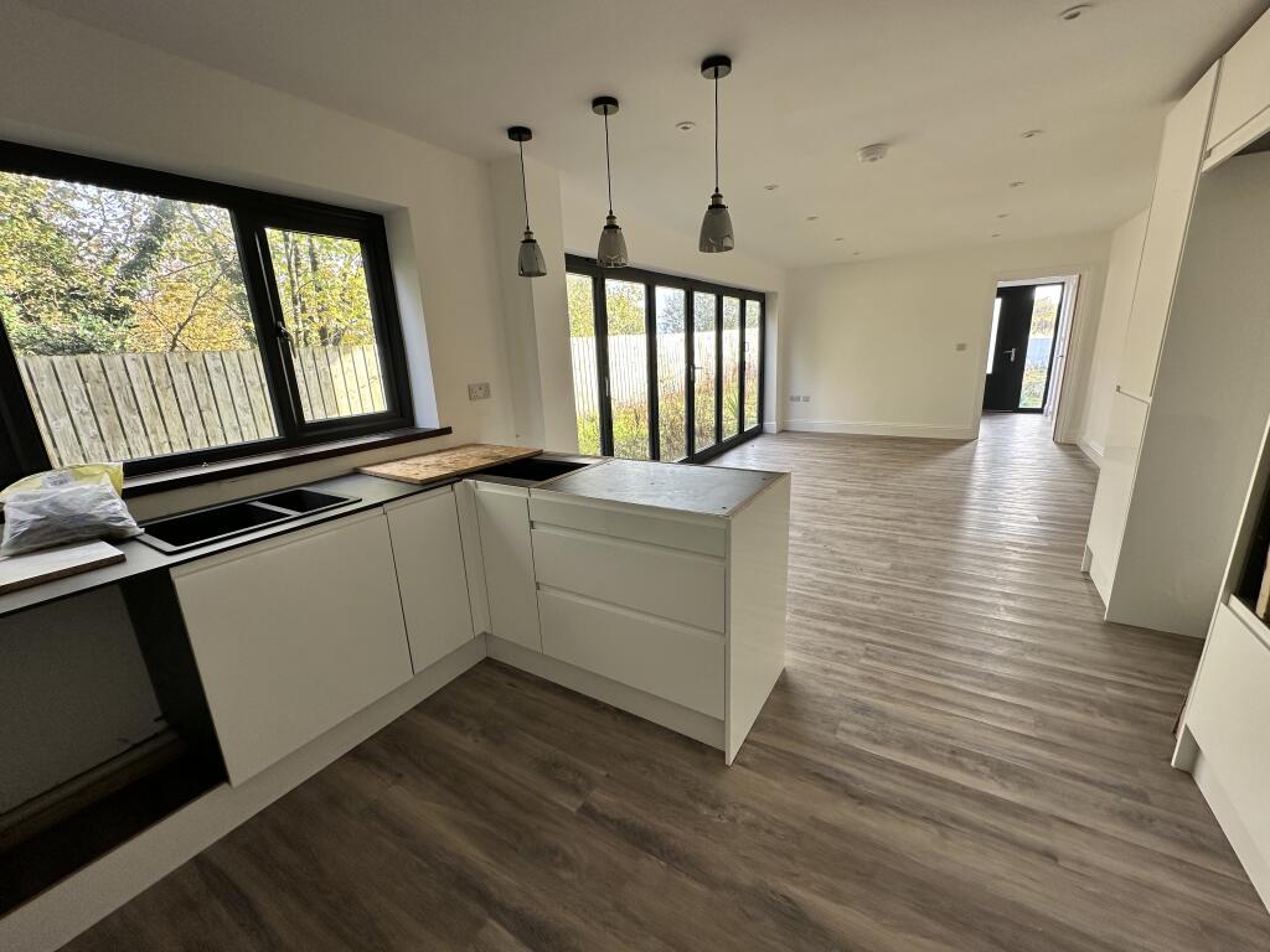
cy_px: 476
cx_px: 635
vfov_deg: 85.7
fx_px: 514
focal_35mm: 14
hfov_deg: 102.1
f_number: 2.2
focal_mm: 2.22
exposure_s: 1/99
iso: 80
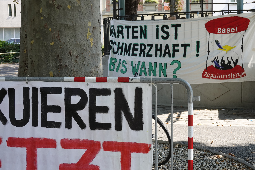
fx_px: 467
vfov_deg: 20.6
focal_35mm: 66
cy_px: 85
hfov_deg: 30.5
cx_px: 128
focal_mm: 24.35
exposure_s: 1/160
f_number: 4
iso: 125
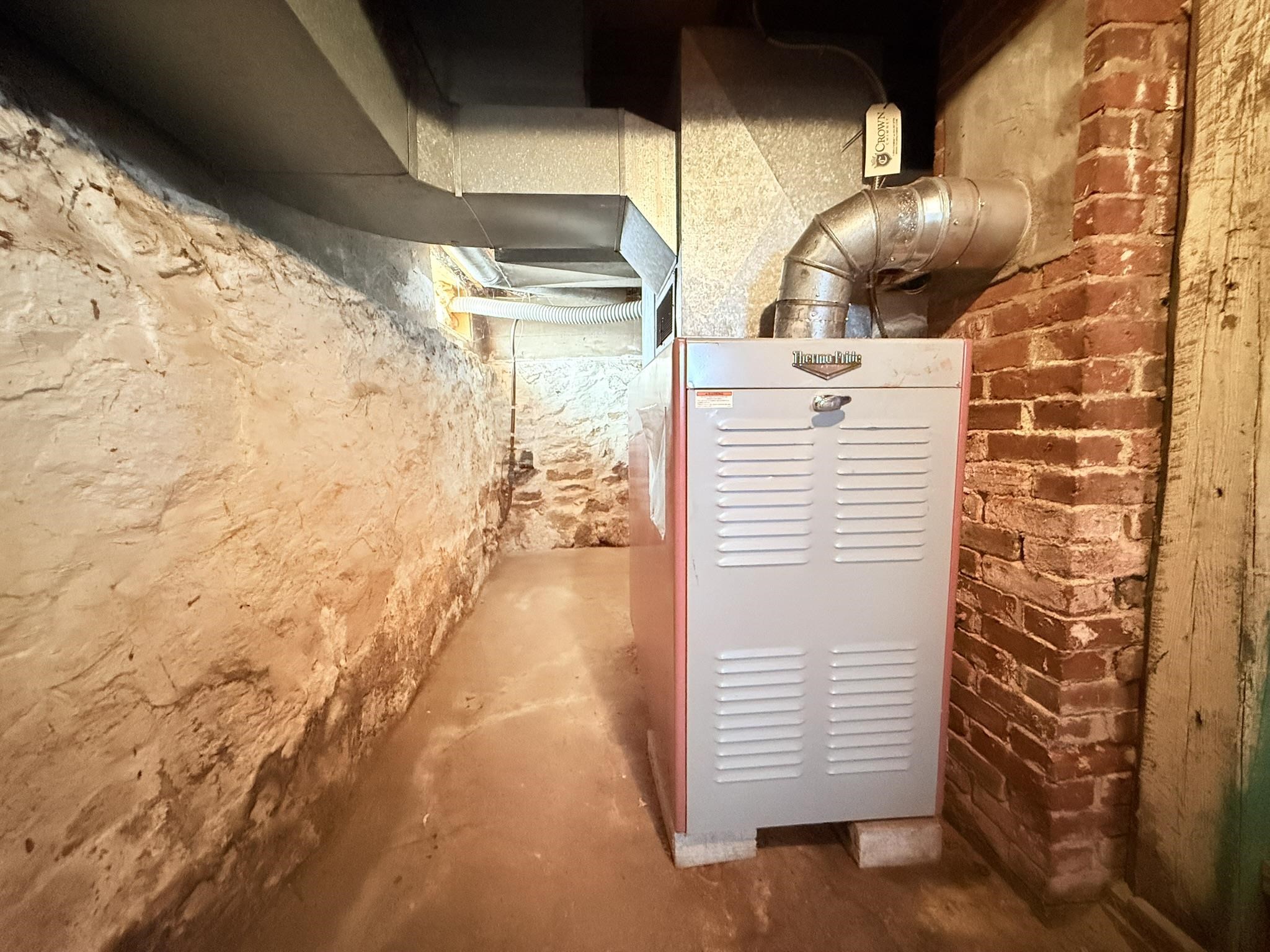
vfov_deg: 85.7
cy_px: 476
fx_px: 514
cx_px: 635
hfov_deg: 102.1
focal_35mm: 14
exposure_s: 1/60
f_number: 2.2
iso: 1000
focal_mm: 2.22
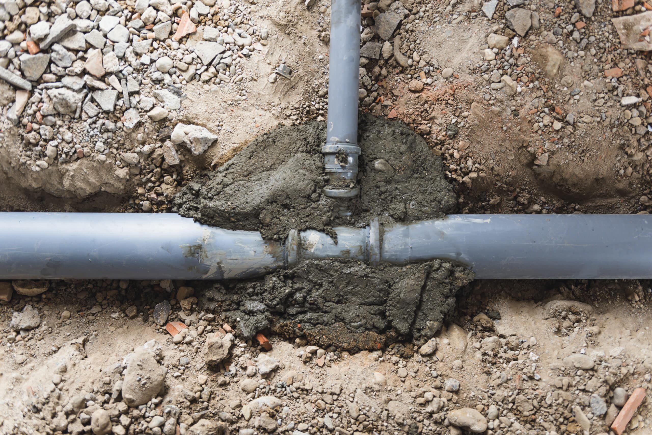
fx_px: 634
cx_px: 326
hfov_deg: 54.4
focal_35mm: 35
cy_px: 218
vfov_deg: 37.9
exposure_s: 1/400
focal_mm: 35
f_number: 2.8
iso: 200
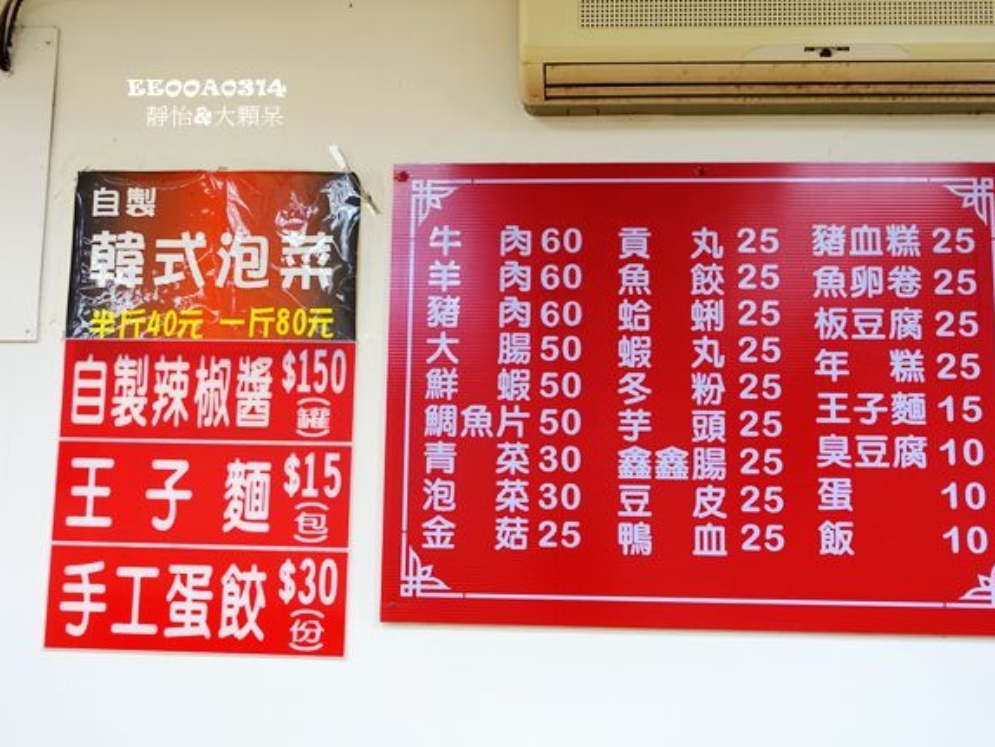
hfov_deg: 50.1
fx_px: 1064
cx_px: 504
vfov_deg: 38.7
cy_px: 374
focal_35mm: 37
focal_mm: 12.35
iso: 160
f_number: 2.8
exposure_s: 1/40
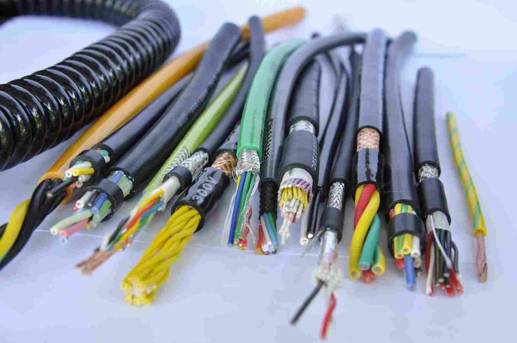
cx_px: 258
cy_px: 172
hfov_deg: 37.9
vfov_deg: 25.7
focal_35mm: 52
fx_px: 753
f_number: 9
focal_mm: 35
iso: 200
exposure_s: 1/15
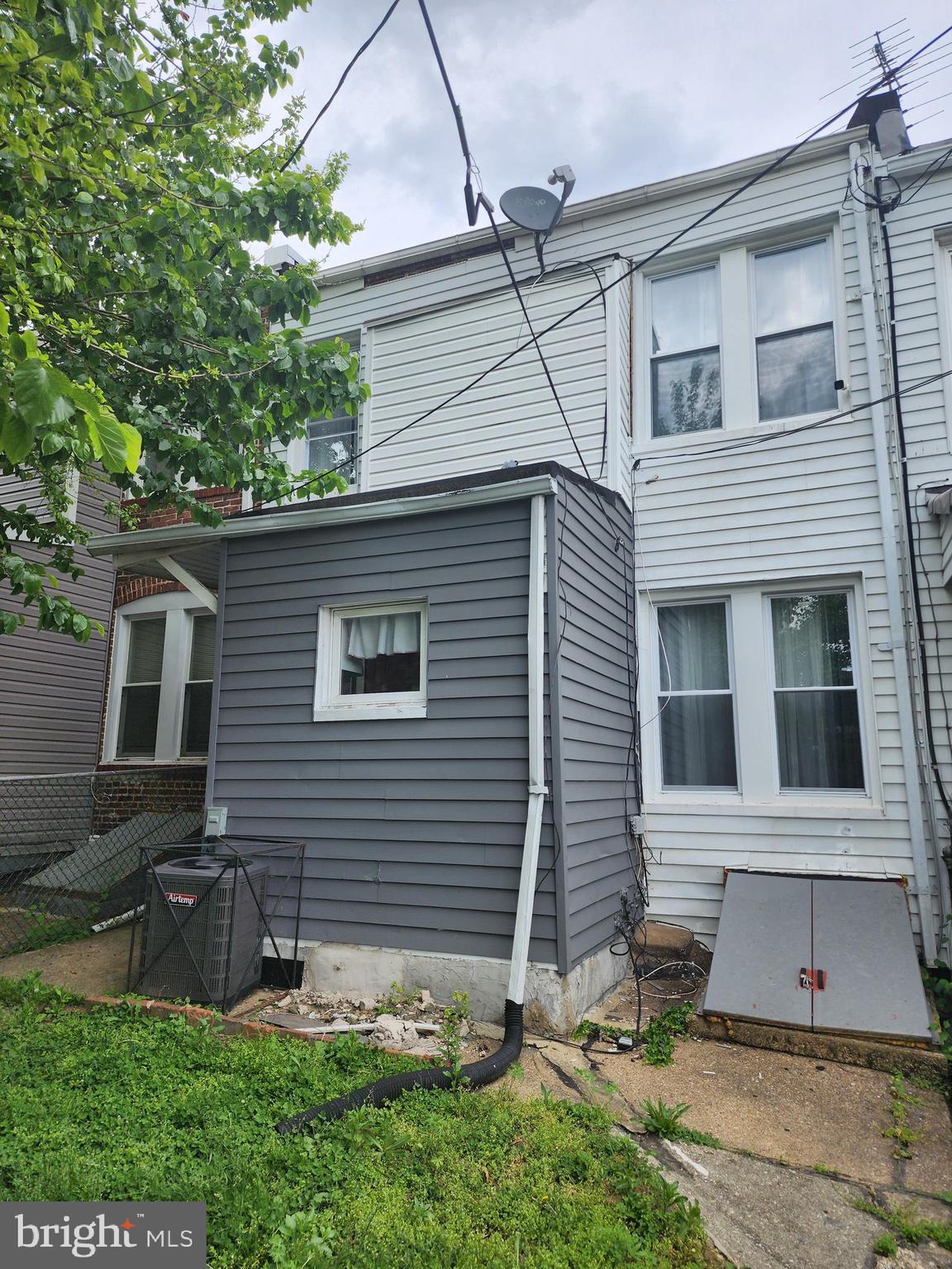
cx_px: 476
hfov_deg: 58.9
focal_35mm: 23
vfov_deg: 73.9
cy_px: 634
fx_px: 843
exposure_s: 1/609
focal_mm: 6.4
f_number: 1.8
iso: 12
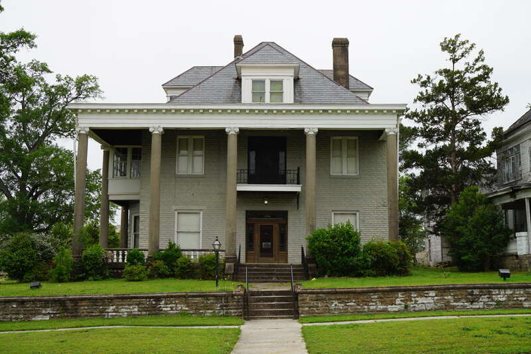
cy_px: 177
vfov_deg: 29.9
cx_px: 266
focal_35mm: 45
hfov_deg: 43.6
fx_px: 664
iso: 100
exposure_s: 1/80
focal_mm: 30
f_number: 8
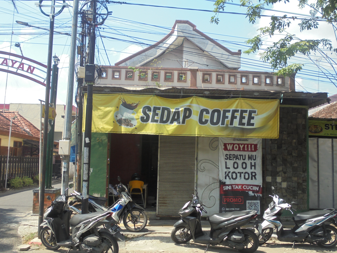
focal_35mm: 34
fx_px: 331
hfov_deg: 54.0
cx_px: 168
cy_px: 126
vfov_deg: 41.8
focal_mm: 6.1
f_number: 12.5
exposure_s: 1/125
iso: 100
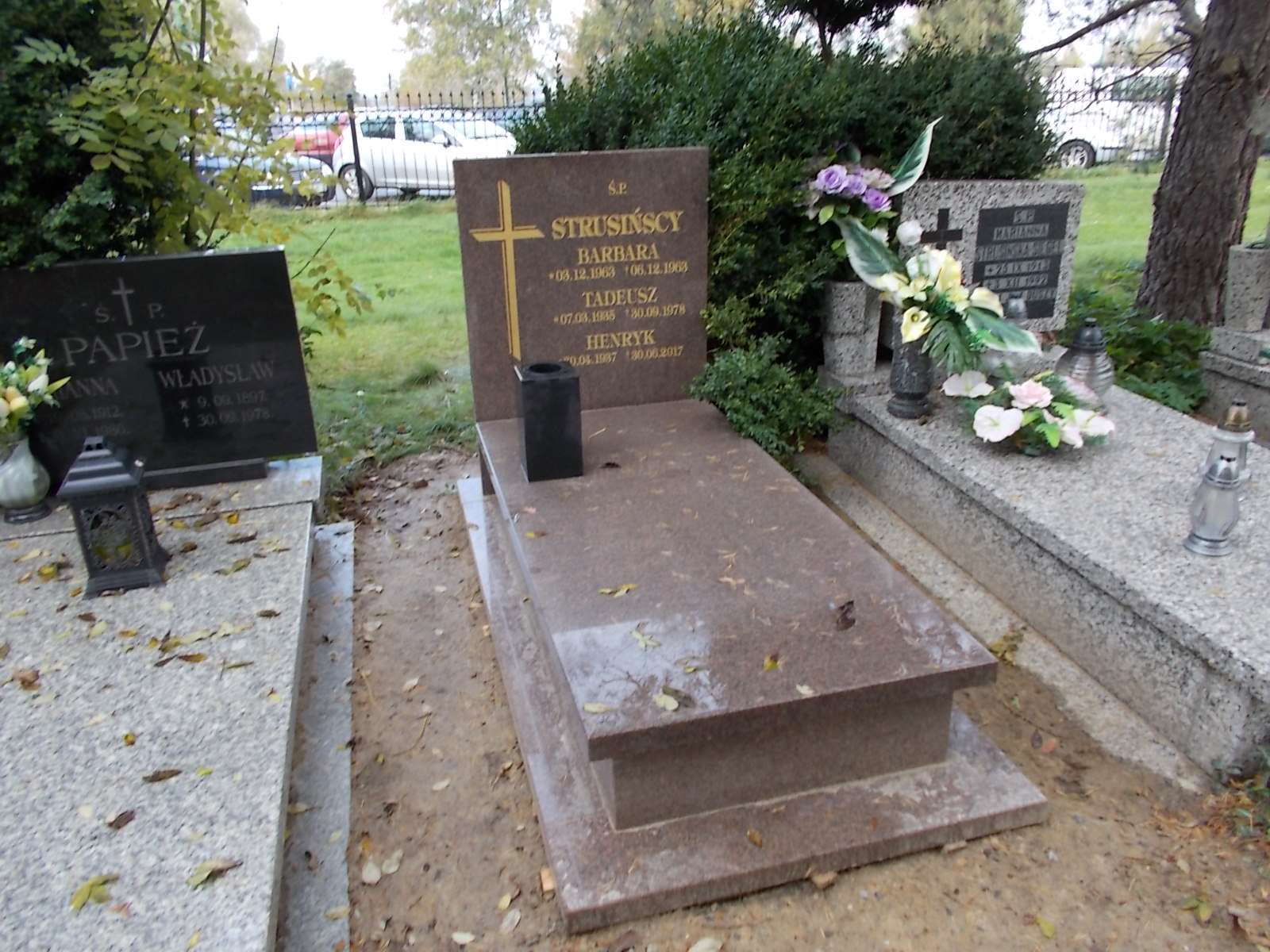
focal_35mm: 26
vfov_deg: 53.1
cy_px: 476
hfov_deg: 67.3
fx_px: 954
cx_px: 635
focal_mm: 4.6
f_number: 3.2
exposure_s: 1/80
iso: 80
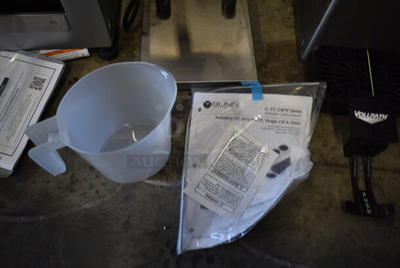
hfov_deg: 67.3
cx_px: 200
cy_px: 134
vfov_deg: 48.0
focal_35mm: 27
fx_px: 300
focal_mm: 18
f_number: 3.5
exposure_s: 1/30
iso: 280
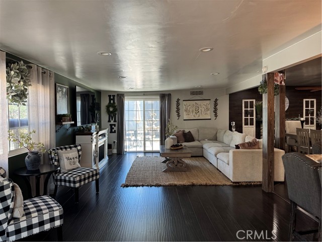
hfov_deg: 71.6
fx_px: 223
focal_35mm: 24
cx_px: 161
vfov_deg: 56.8
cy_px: 121
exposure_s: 1/120
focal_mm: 6.76
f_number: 1.78
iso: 200
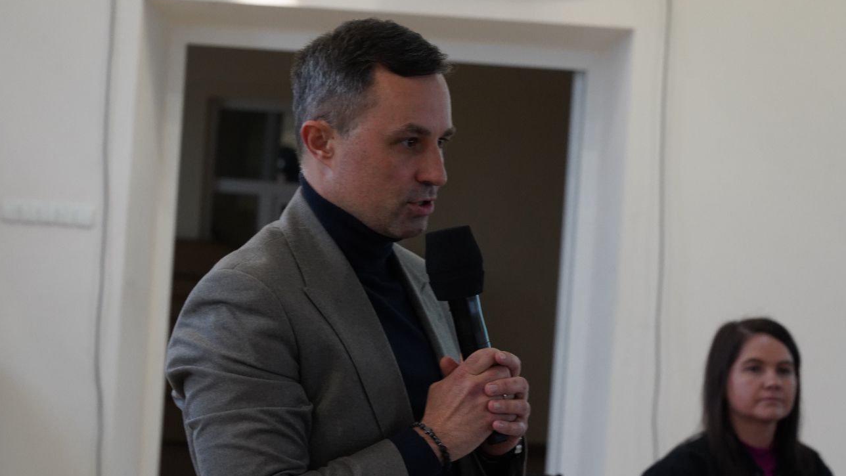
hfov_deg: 19.3
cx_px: 422
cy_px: 228
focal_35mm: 111
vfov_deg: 10.9
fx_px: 2490
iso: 4000
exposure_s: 1/100
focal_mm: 105
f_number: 8
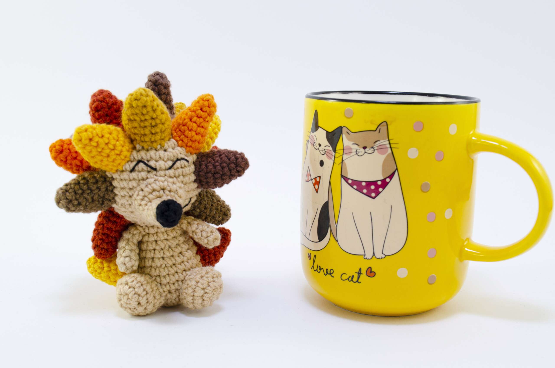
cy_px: 184
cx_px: 278
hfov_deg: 45.0
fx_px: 669
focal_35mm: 44
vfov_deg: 30.7
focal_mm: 29
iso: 100
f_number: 9
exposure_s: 1/50
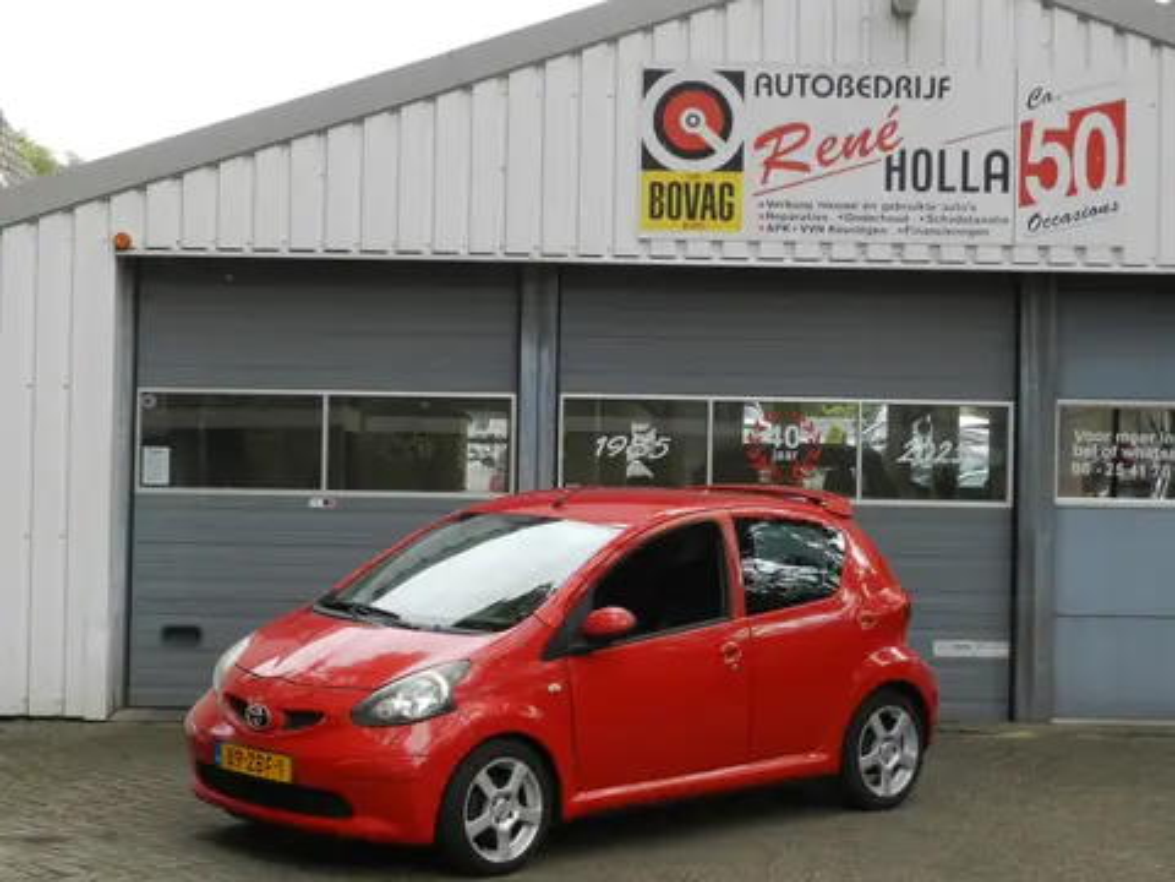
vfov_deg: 19.4
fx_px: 2580
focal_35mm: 76
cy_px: 441
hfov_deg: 25.7
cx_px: 588
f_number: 4.8
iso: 160
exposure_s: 1/200
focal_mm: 13.5
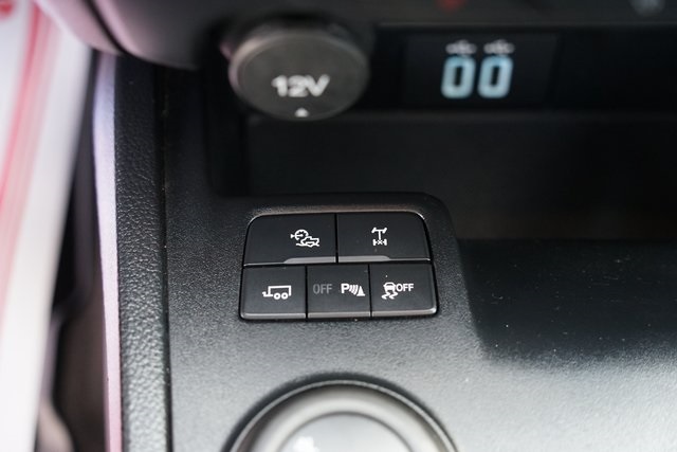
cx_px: 338
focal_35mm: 53
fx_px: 997
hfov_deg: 37.5
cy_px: 226
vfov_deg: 25.5
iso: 2500
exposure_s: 1/60
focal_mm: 53
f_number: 3.5
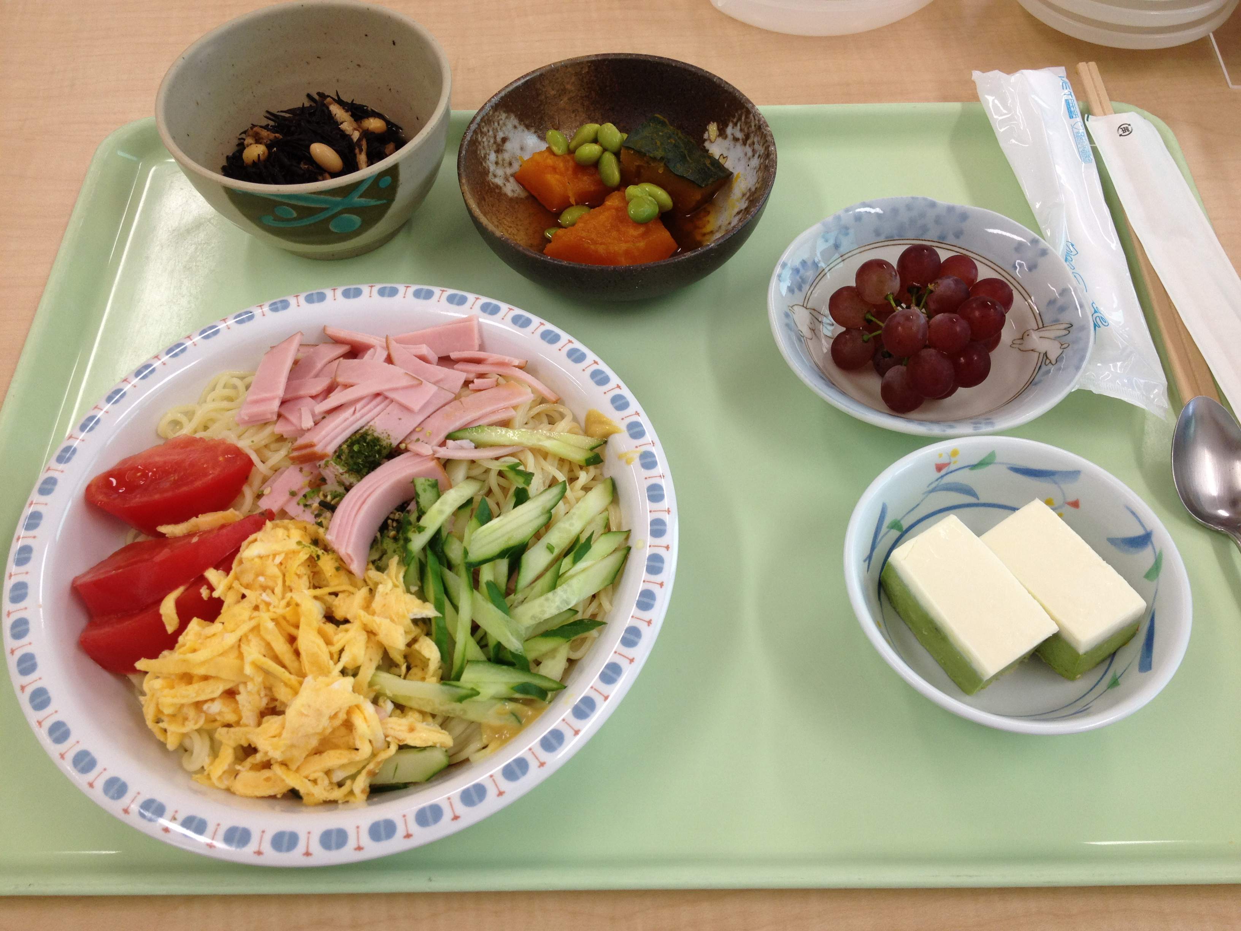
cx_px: 620
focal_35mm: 35
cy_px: 466
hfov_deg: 52.6
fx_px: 1255
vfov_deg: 40.7
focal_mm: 4.28
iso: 64
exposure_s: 1/60
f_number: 2.4
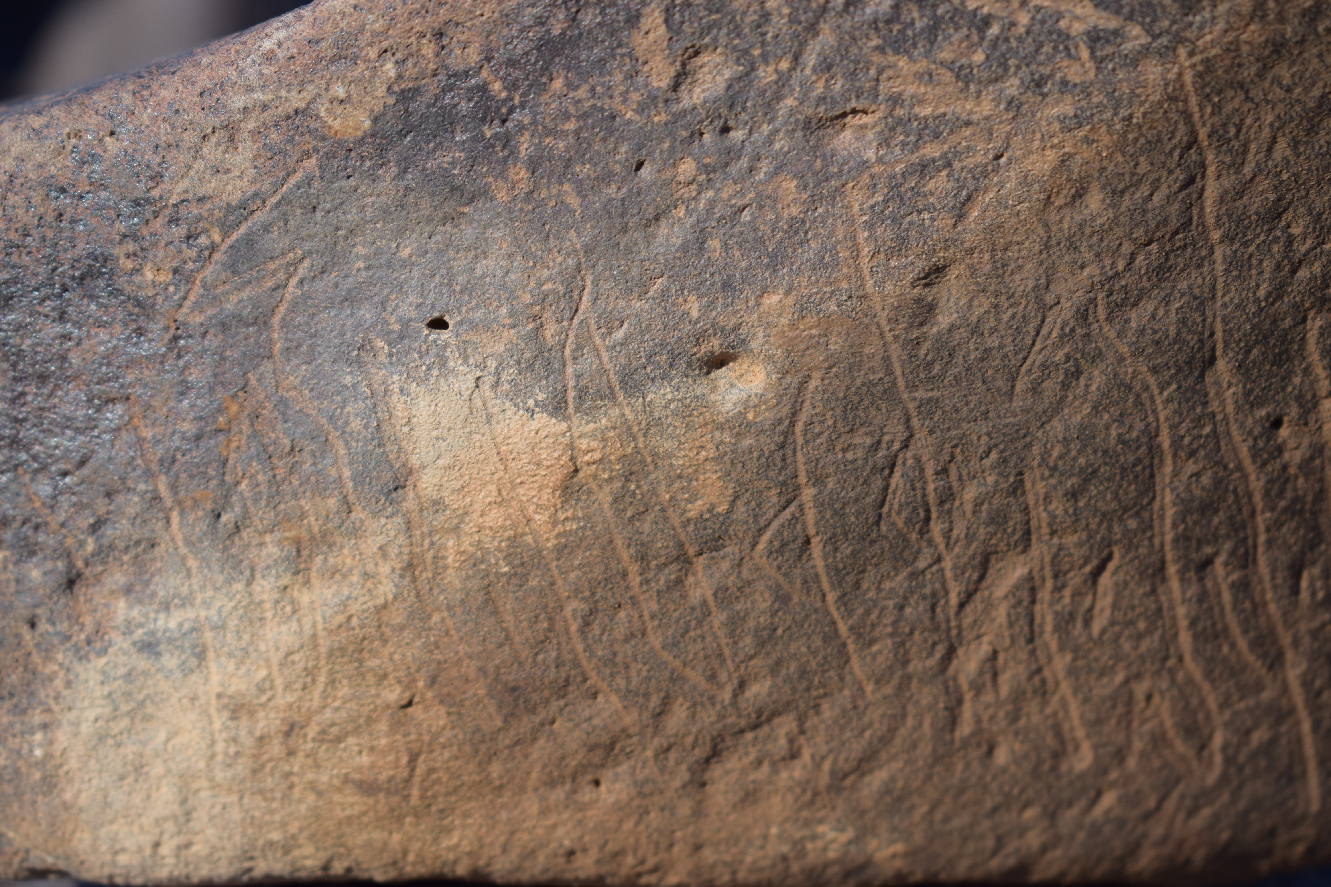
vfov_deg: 16.6
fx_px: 3050
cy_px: 444
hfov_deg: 24.6
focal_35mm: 82
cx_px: 666
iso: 200
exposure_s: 1/800
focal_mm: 55
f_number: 5.6
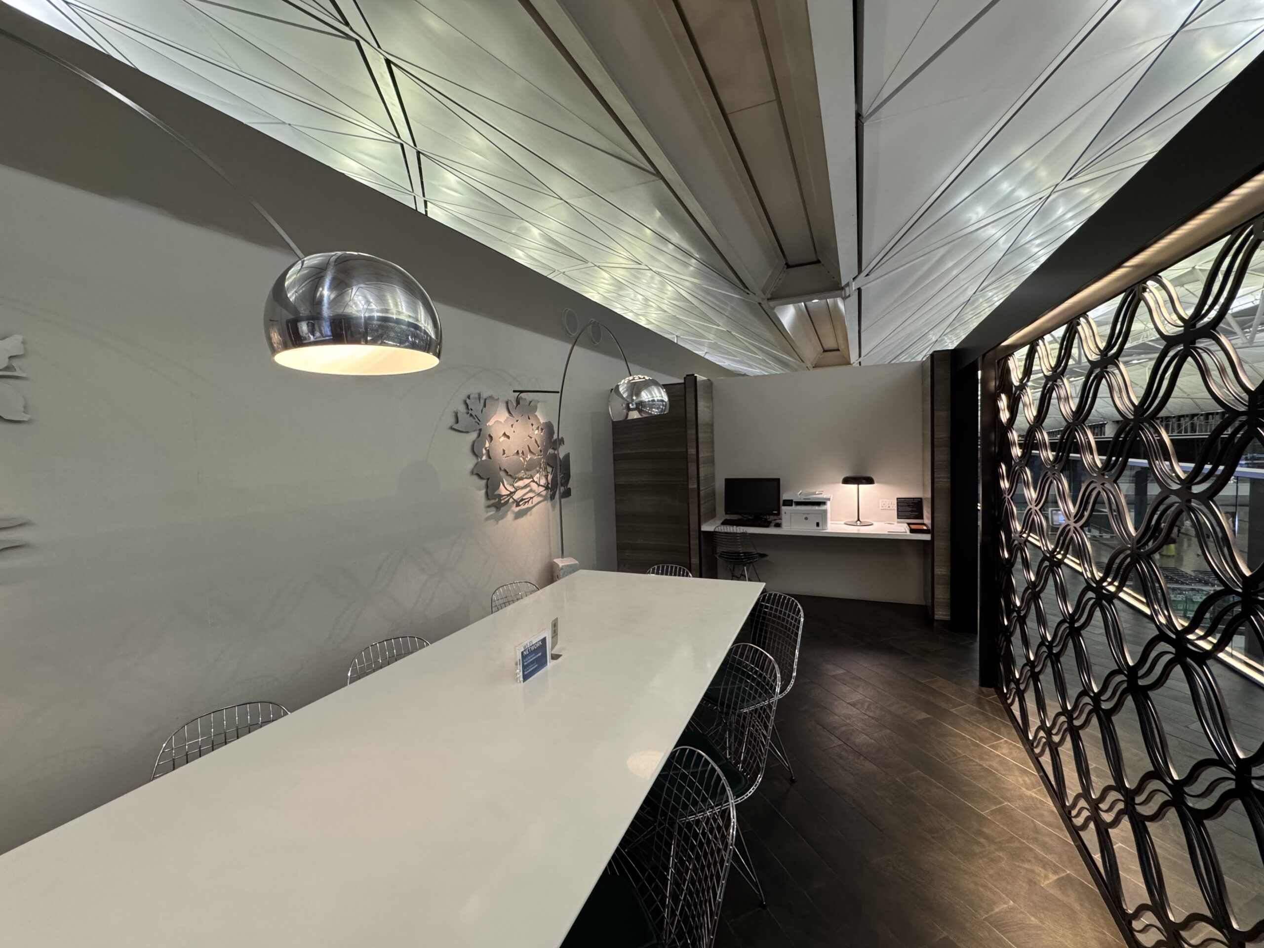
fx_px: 511
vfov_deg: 85.7
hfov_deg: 102.1
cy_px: 474
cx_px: 632
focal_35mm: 14
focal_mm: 2.22
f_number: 2.2
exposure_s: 1/61
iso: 320
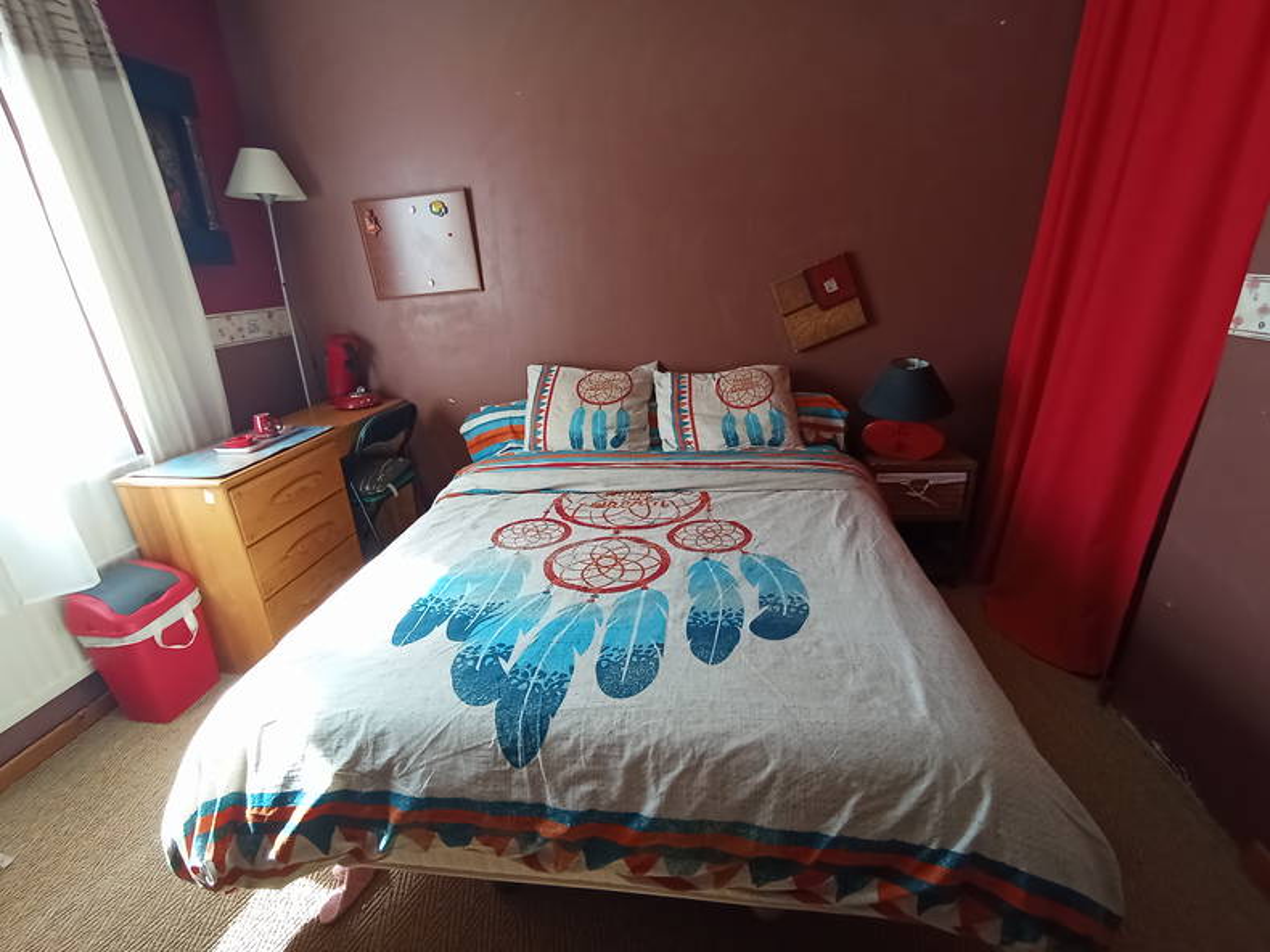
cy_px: 476
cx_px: 635
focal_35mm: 16
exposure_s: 1/50
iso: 67
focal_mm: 1.65
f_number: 2.2
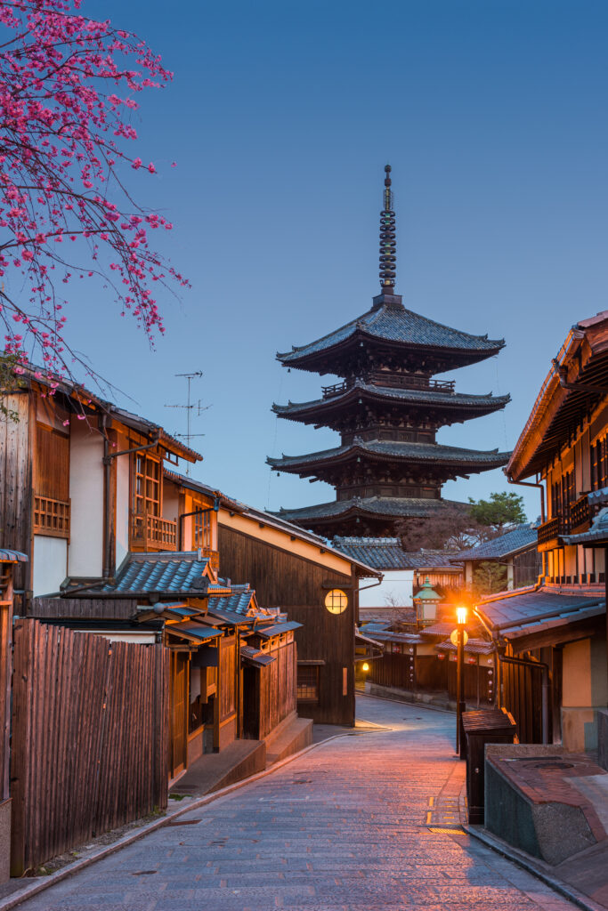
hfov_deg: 28.1
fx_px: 1215
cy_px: 456
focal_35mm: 48
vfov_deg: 41.1
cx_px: 304
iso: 64
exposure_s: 10
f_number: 8
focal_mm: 48
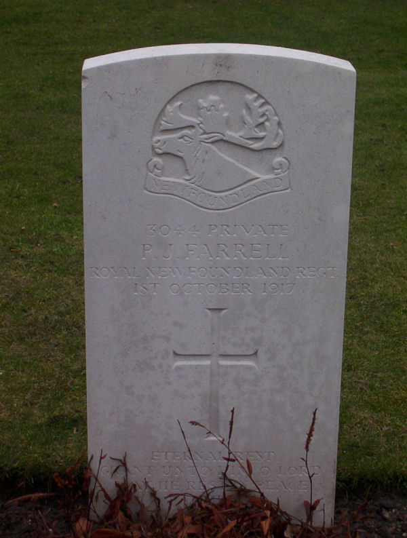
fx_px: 1559
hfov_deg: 14.9
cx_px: 204
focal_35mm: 100
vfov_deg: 19.6
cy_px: 269
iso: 100
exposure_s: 1/404
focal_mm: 13.24
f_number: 4.07
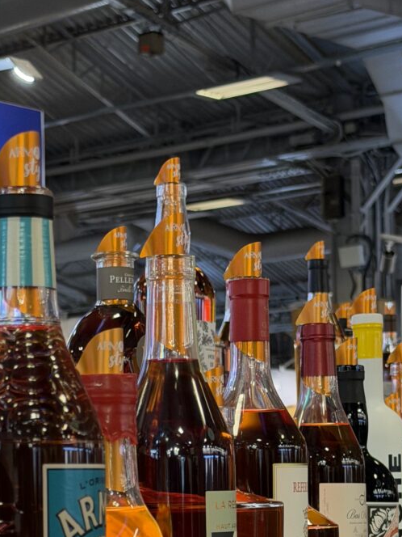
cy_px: 462
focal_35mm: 111
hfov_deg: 13.3
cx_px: 127
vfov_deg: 17.5
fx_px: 1719
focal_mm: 6.76
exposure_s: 1/100
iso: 125
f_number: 1.78
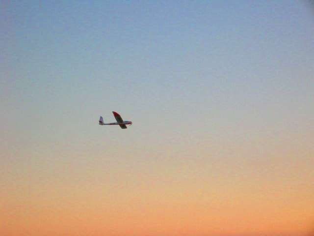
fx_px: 925
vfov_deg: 14.5
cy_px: 118
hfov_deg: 19.3
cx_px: 157
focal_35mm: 102
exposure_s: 1/188
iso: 200
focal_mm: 17.1
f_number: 4.9
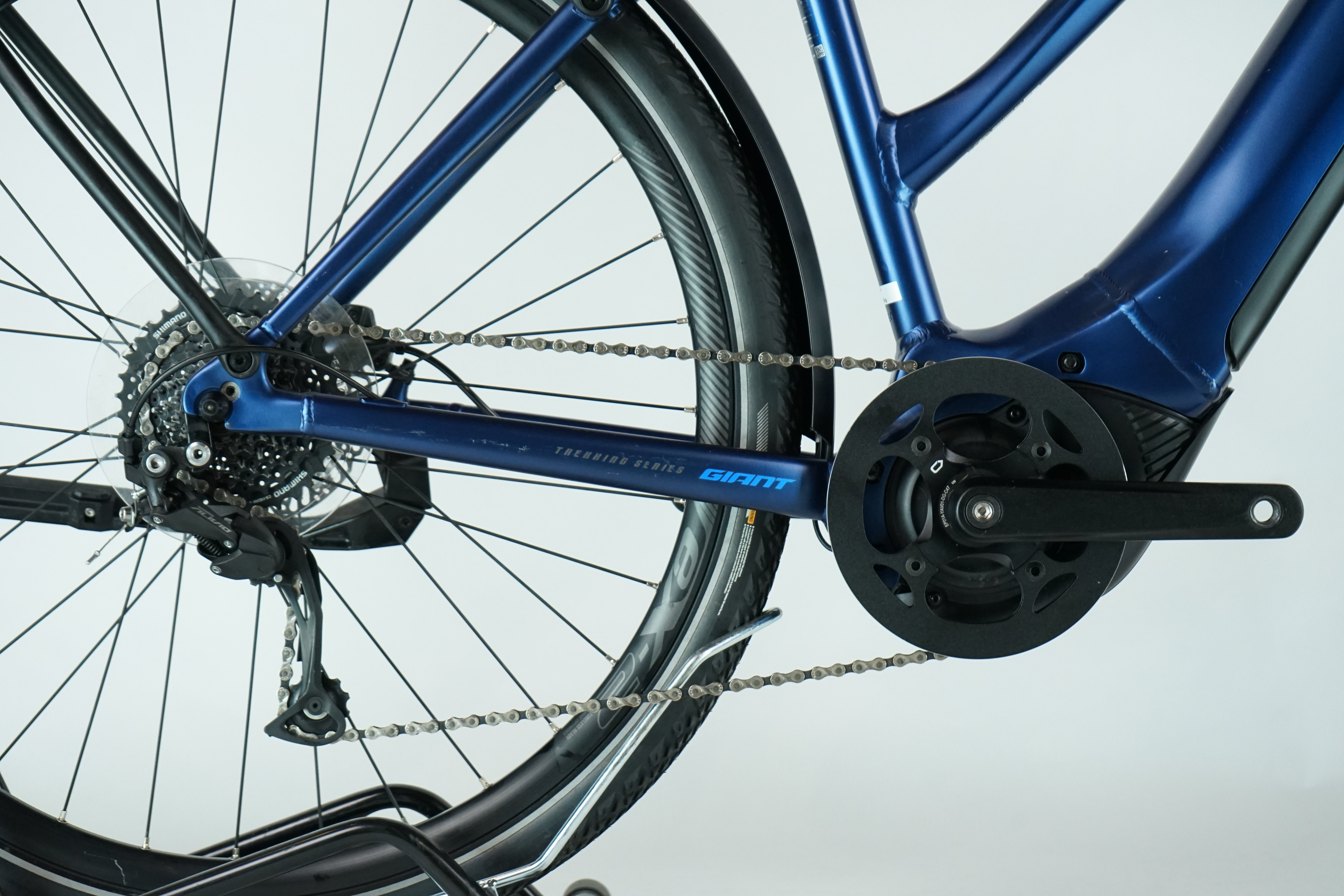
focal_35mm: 70
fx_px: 2613
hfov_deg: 28.8
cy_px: 448
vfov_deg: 19.5
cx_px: 672
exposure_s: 1/200
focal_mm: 70
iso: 2000
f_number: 5.6
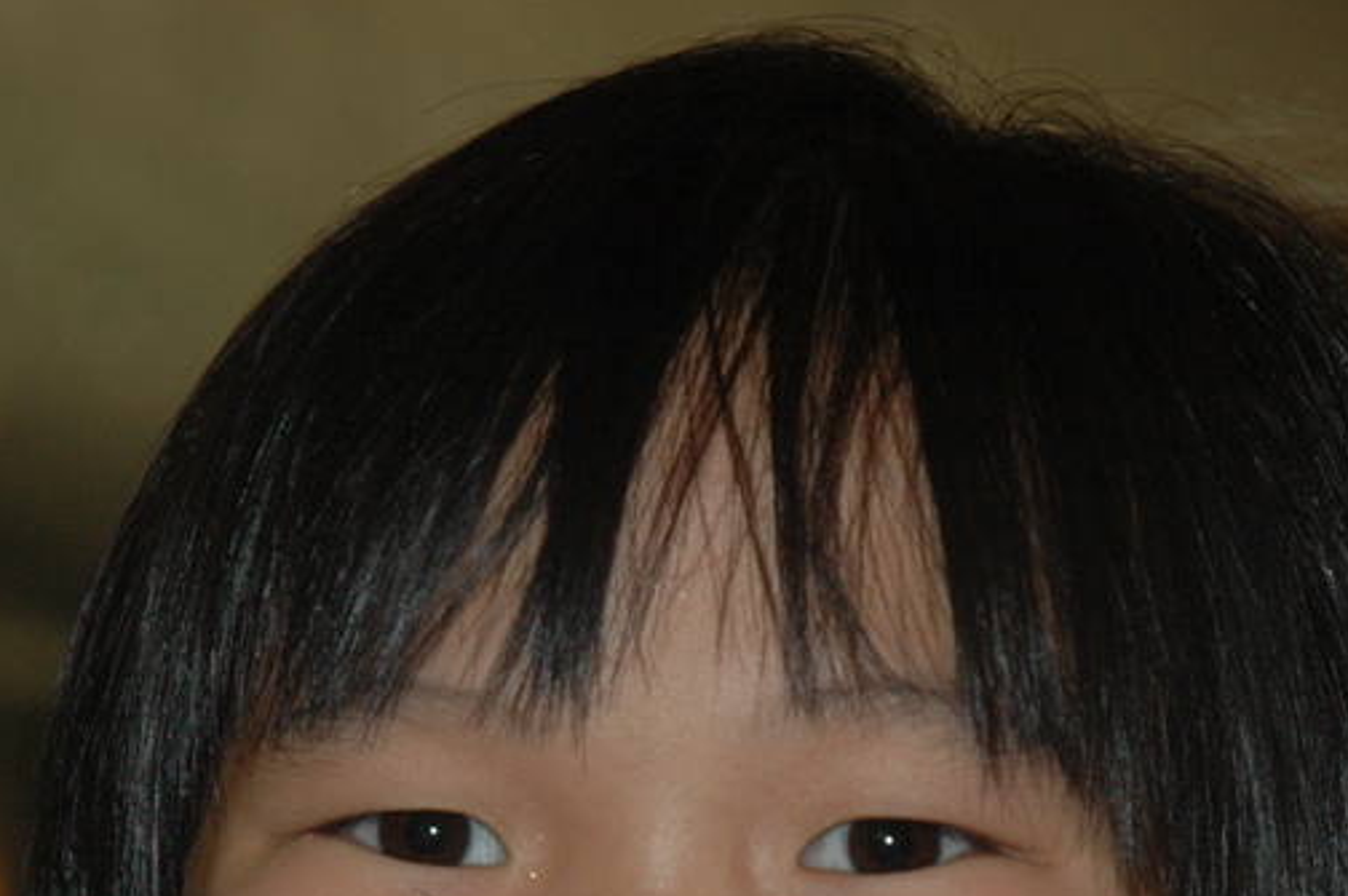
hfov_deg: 8.2
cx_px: 612
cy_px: 1034
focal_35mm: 250
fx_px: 9352
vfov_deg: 5.5
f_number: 4.5
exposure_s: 1/60
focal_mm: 70
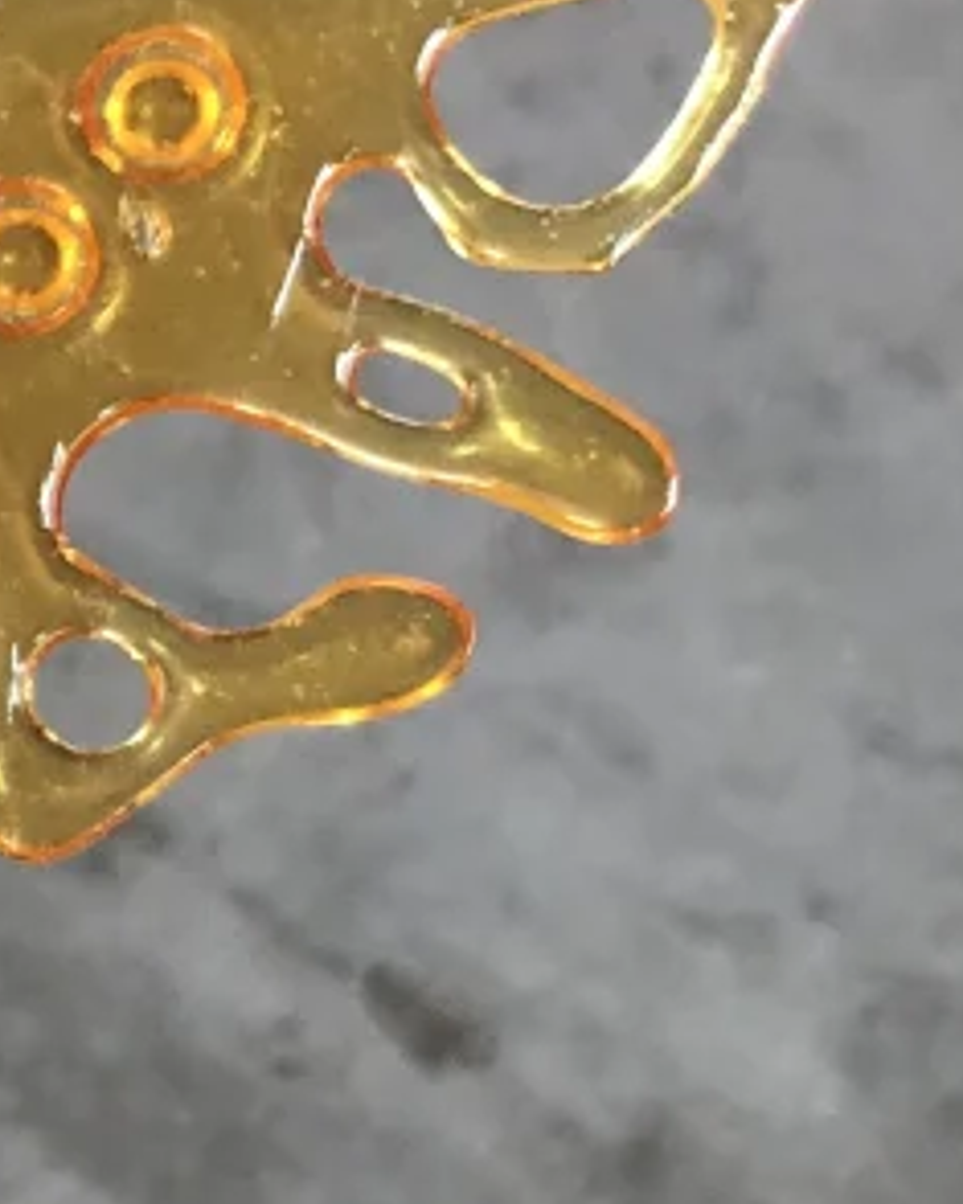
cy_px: 577
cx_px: -897
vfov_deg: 14.4
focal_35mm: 134
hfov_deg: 10.6
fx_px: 4776
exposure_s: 1/17
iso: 40
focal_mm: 3.99
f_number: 1.8
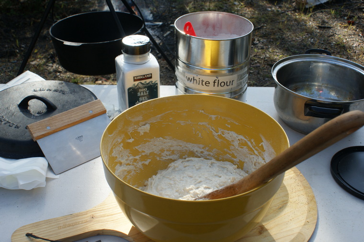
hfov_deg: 46.4
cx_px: 182
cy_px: 121
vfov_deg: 31.9
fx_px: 424
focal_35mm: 42
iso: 100
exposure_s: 1/100
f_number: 10
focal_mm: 28
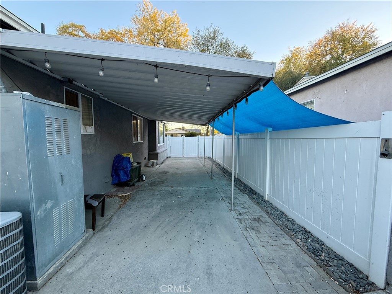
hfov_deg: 102.1
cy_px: 147
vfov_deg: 85.7
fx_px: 159
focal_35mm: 14
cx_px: 196
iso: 125
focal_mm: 2.22
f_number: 2.2
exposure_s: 1/99
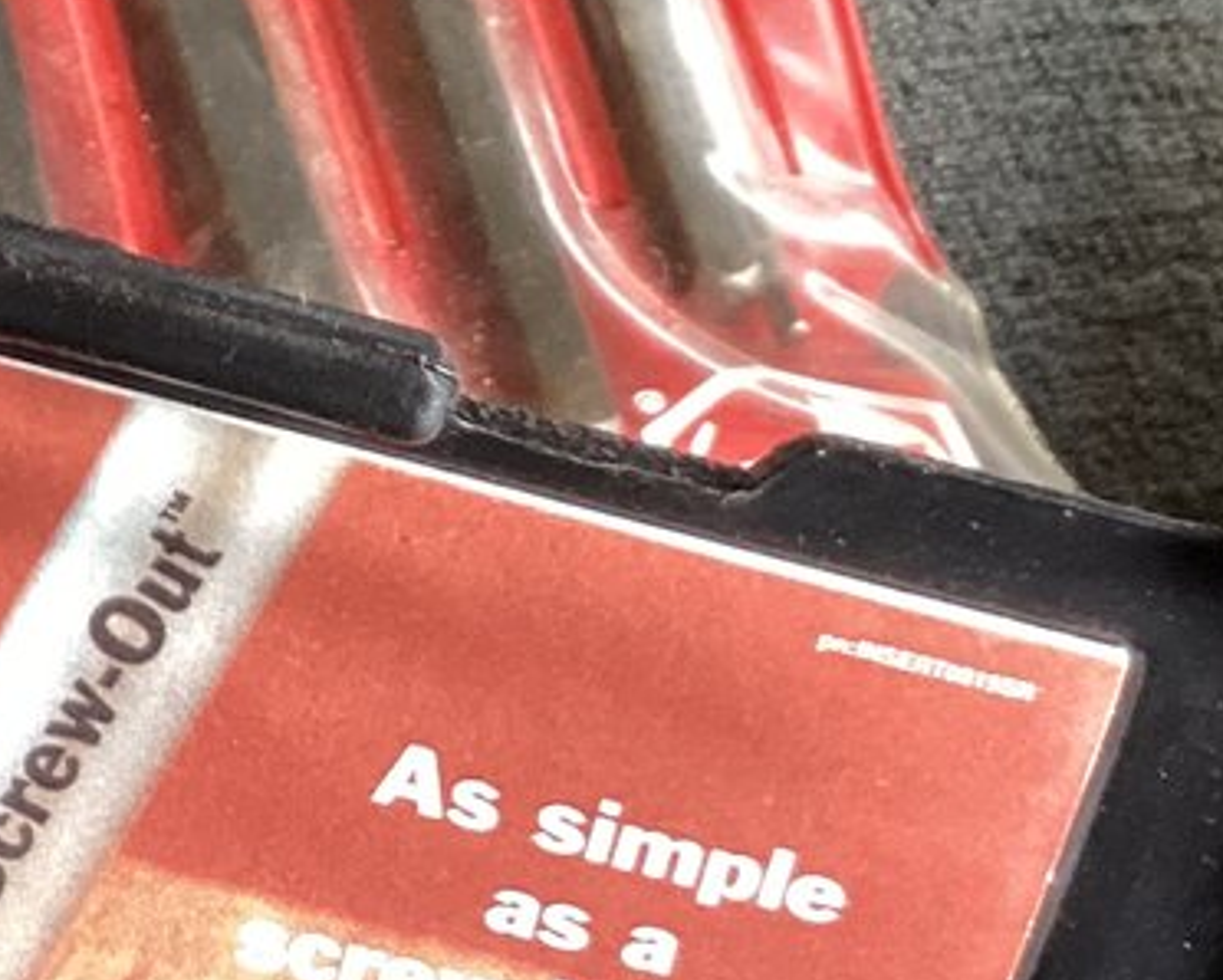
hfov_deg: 15.5
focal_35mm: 123
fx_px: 4454
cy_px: 922
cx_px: 278
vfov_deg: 12.4
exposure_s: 1/50
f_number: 2.4
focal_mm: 3.3
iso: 200
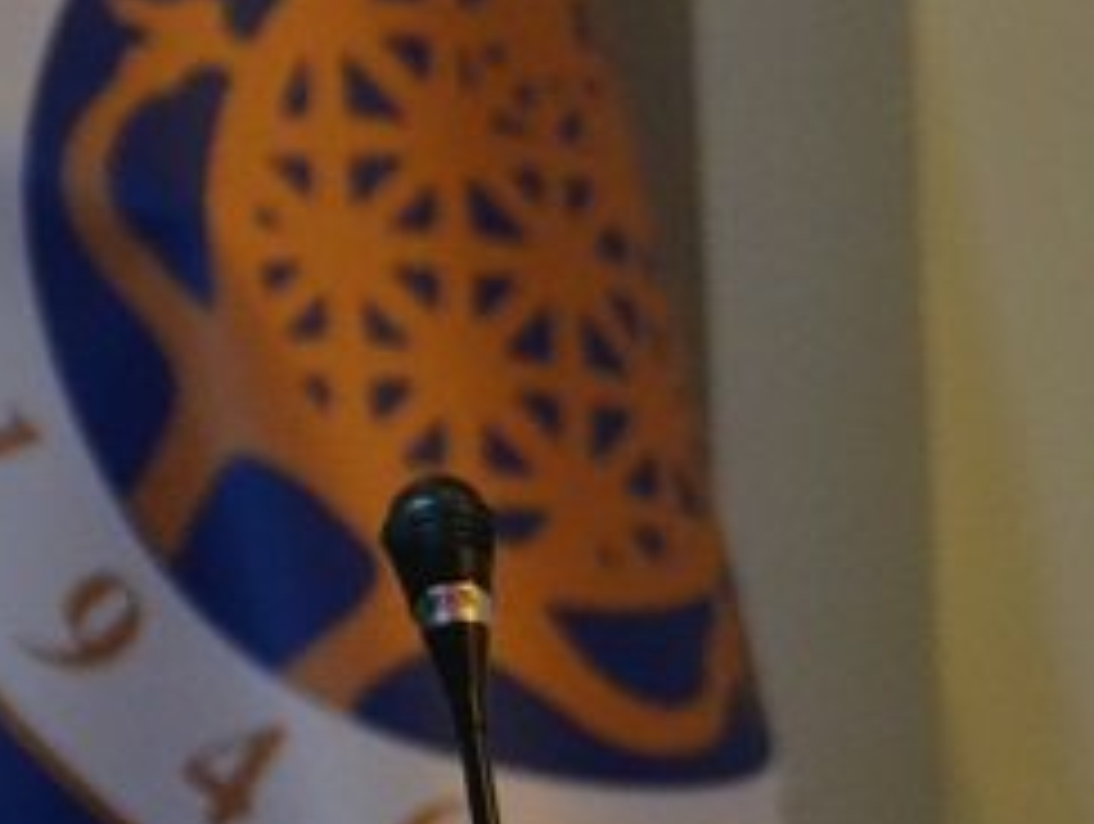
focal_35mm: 604
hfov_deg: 3.3
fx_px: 19117
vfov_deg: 2.5
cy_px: 770
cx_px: 1837
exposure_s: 1/60
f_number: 5.6
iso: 2500
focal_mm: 102
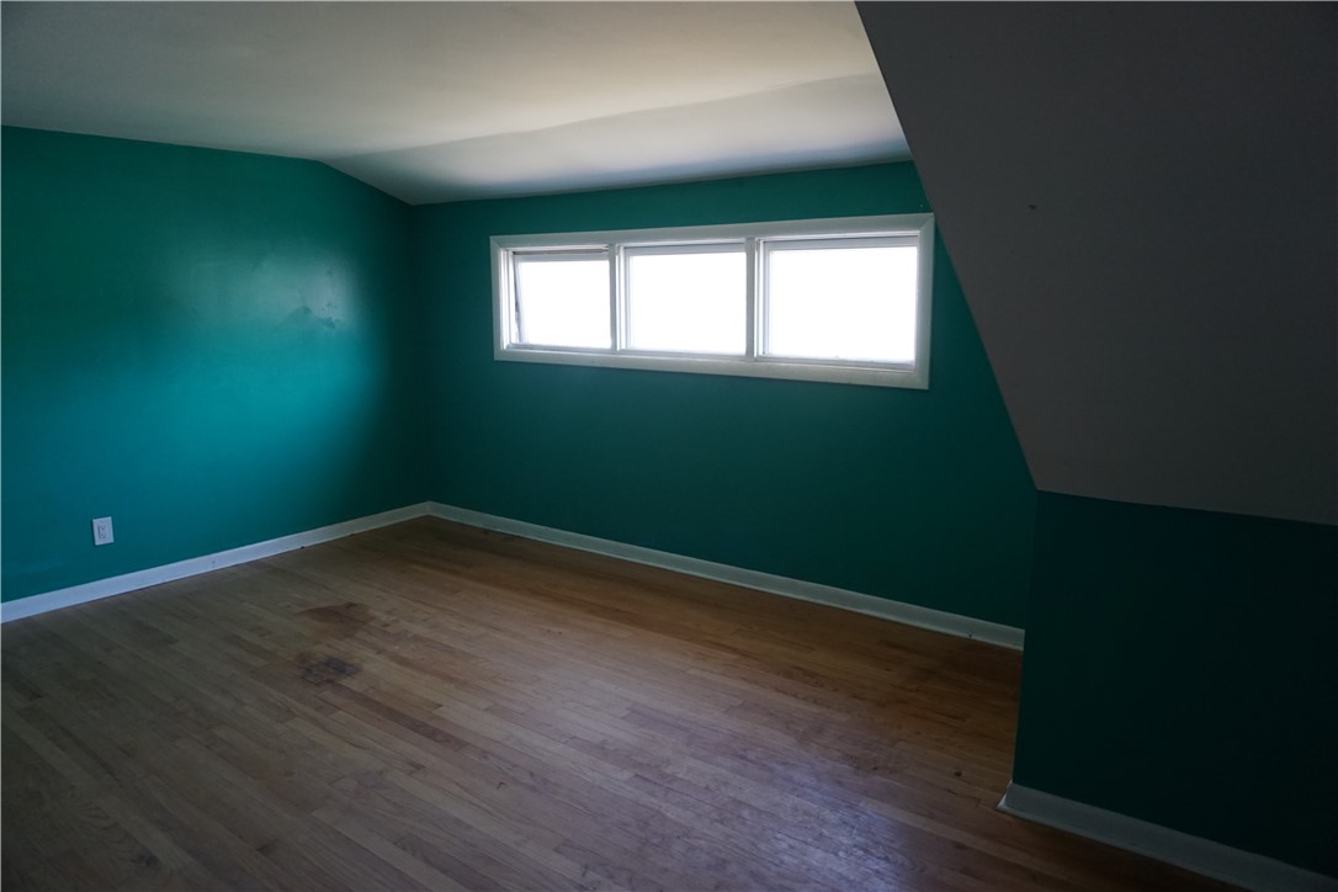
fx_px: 892
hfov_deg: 73.7
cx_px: 669
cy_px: 446
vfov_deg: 53.1
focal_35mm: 24
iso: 1000
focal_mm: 16
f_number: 4
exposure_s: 1/160
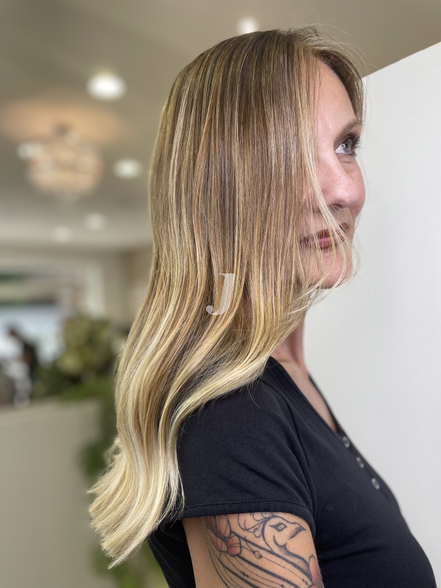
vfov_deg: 67.3
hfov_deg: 53.1
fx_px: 442
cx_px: 220
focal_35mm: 26
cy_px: 294
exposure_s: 1/111
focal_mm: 4.2
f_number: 1.6
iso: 32
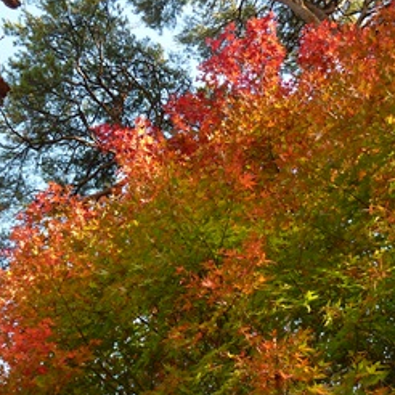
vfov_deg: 32.6
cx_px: 106
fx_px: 671
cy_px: 245
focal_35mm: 52
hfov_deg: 32.3
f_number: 3.3
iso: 80
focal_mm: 4.1
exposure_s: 1/100
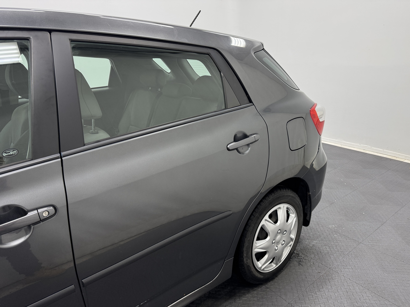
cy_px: 154
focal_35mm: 24
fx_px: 284
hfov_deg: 71.6
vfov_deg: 56.8
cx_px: 205
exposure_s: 1/439
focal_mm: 6.76
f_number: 1.78
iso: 80
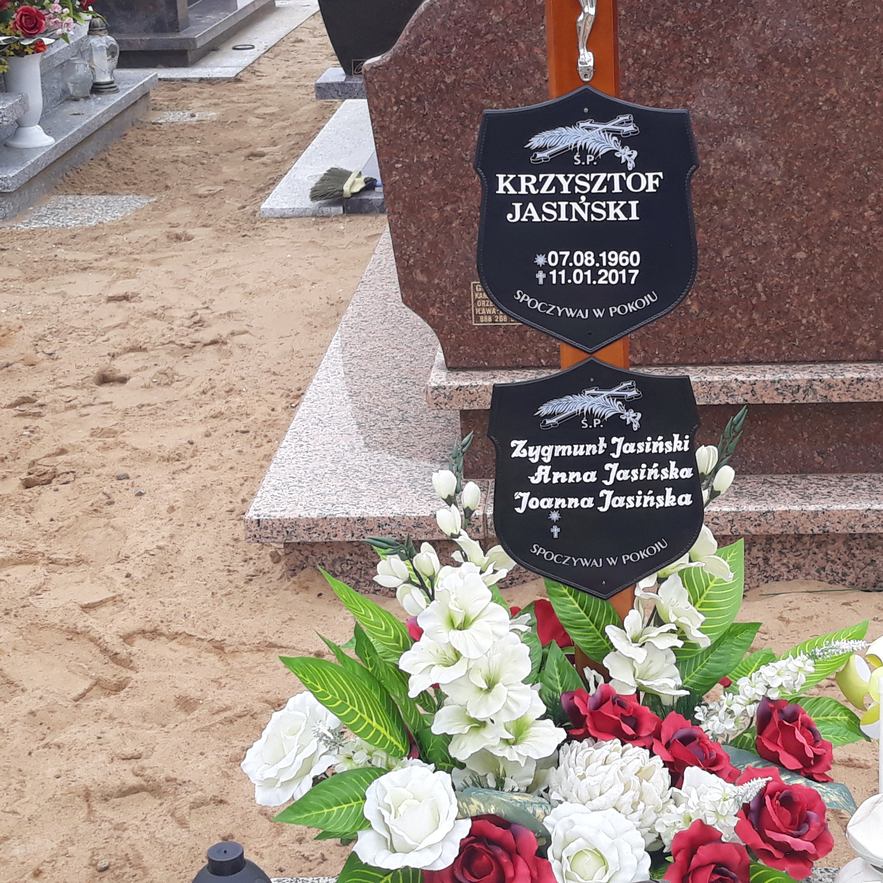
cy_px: 439
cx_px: 563
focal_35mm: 32
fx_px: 924
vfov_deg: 51.1
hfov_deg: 50.5
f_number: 1.7
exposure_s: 1/347
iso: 40
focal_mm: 3.71
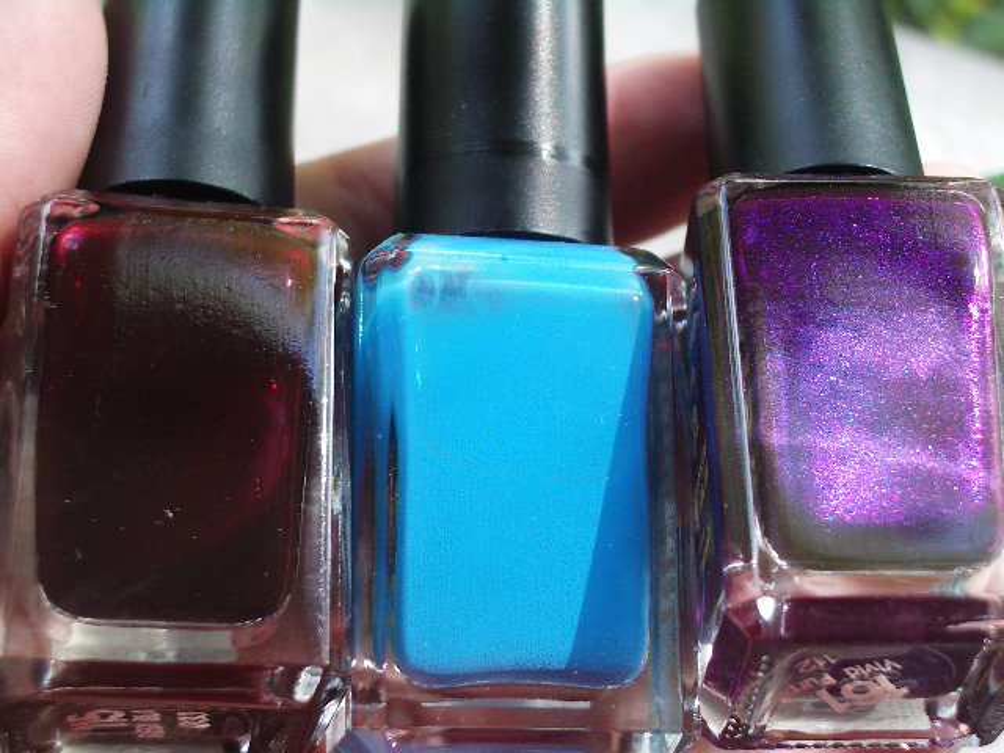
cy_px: 376
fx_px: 1798
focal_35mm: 62
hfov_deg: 31.2
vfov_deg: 23.7
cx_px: 502
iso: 100
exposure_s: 1/60
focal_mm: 10.2
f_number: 3.5
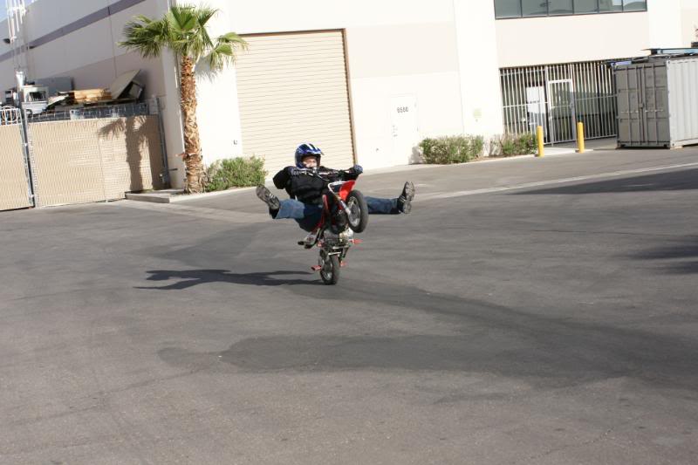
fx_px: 1163
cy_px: 232
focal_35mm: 60
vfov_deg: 22.6
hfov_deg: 33.4
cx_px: 349
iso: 200
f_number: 9
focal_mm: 40
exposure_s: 1/400
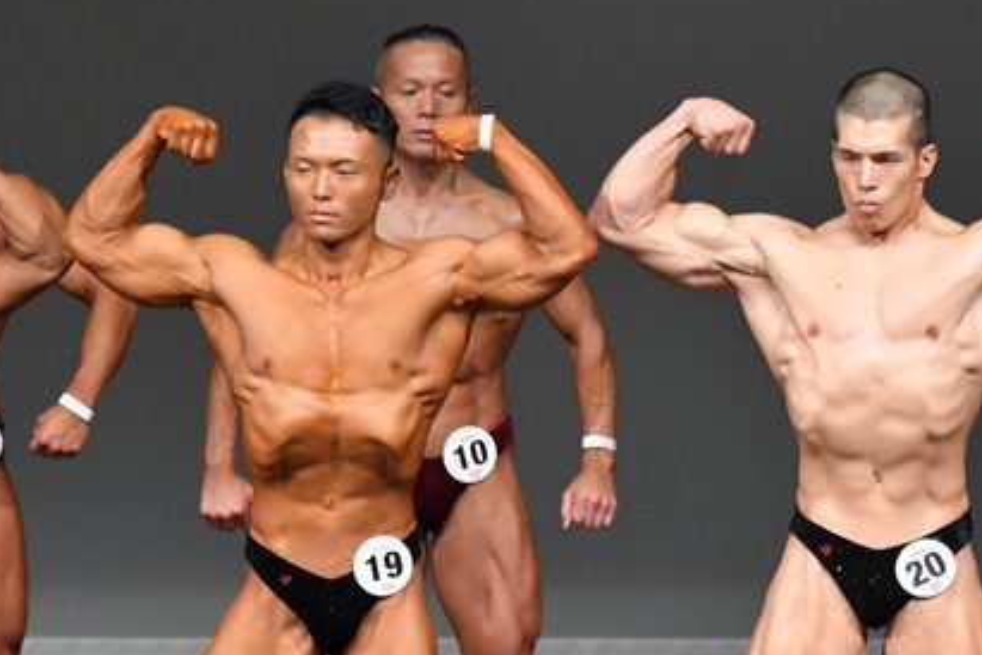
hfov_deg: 3.5
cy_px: 564
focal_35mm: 594
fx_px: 16202
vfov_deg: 2.3
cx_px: 606
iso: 4000
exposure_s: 1/400
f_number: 5.6
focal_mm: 210
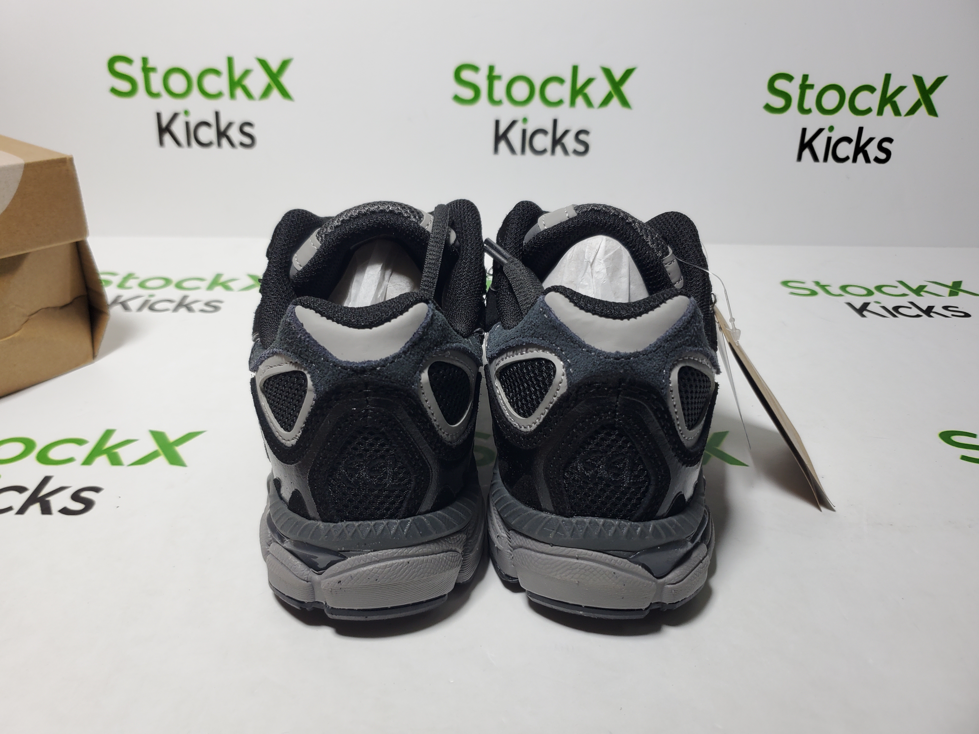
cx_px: 490
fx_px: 735
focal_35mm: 26
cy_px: 367
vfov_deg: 53.1
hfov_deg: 67.3
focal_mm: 4.3
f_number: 1.5
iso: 50
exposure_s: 1/395
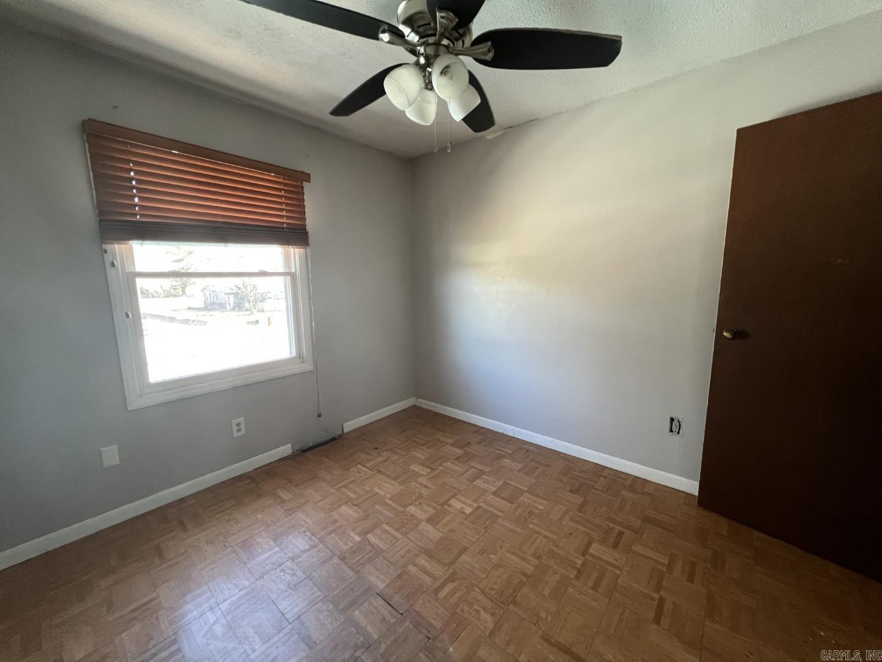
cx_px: 441
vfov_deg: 89.9
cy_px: 331
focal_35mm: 13
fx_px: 331
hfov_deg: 106.2
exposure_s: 1/64
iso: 250
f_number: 1.8
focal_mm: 1.57
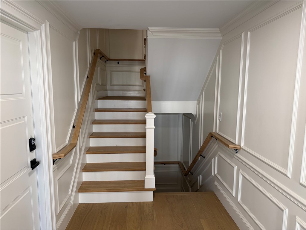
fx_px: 212
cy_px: 115
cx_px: 153
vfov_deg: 56.8
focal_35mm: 24
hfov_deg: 71.6
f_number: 1.78
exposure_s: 1/121
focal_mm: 6.76
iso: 160
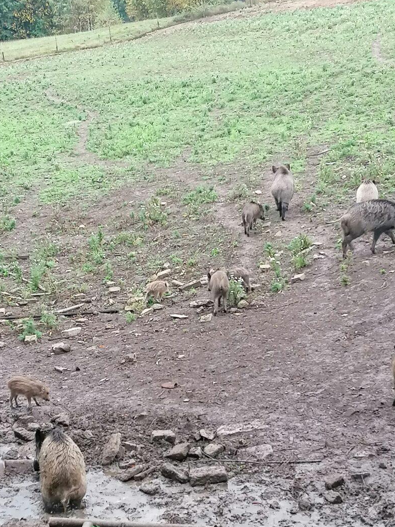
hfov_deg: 20.4
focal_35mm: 72
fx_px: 1095
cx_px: 160
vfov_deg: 26.8
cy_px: 376
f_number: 1.8
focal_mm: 4.75
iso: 80
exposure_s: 1/50
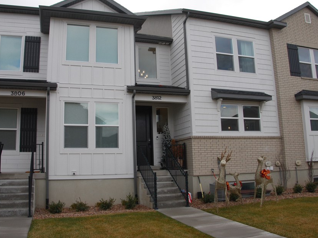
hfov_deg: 56.6
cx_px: 136
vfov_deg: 44.1
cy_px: 110
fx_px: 294
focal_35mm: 32
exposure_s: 1/160
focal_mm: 18
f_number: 6.3
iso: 100
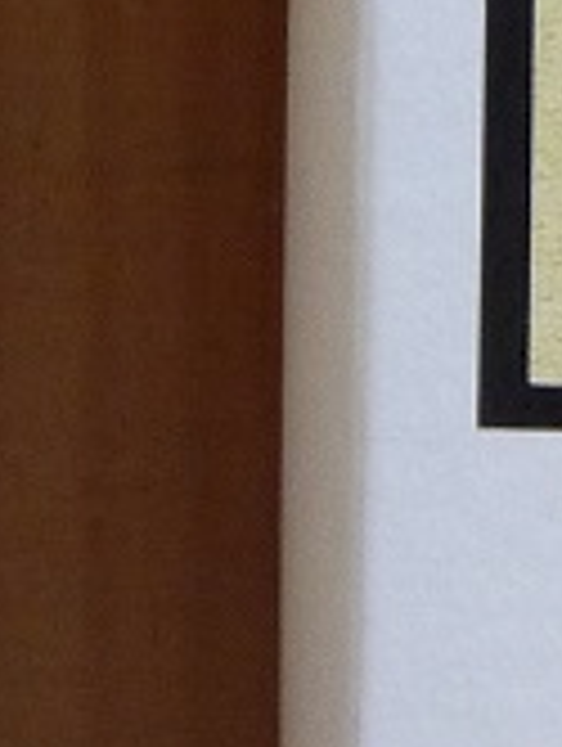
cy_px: -738
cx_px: 1704
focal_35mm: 931
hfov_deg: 1.6
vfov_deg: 2.1
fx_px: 20102
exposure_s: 1/40
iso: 250
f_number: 3.6
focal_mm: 23
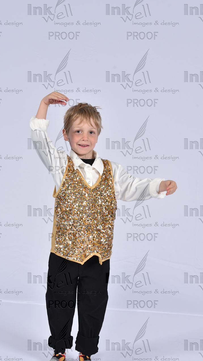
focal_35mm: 54
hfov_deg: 22.2
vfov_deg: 38.5
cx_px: 88
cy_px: 190
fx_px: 517
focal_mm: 44
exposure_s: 1/160
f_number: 8
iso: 250
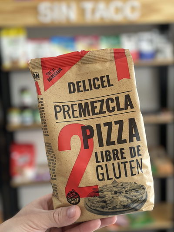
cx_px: 87
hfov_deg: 30.3
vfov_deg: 39.6
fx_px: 322
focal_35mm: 48
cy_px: 116
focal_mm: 6.86
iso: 125
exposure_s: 1/60
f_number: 1.78
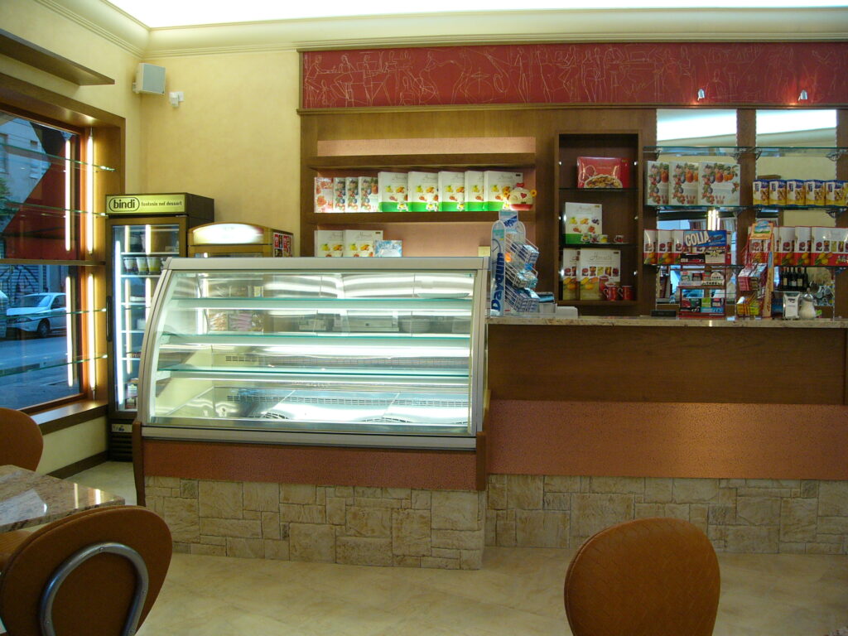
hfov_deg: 51.4
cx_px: 424
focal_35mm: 36
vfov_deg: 39.7
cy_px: 318
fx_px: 882
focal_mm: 6
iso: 150
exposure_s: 1/60
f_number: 2.8
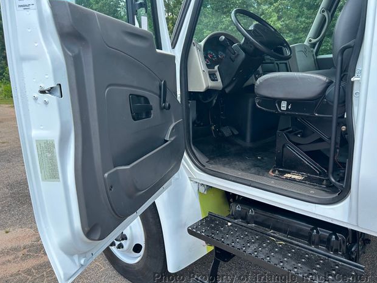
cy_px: 143
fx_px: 294
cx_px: 195
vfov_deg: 51.4
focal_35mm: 27
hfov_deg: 65.3
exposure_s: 1/1135
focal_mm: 5.7
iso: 50
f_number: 1.5
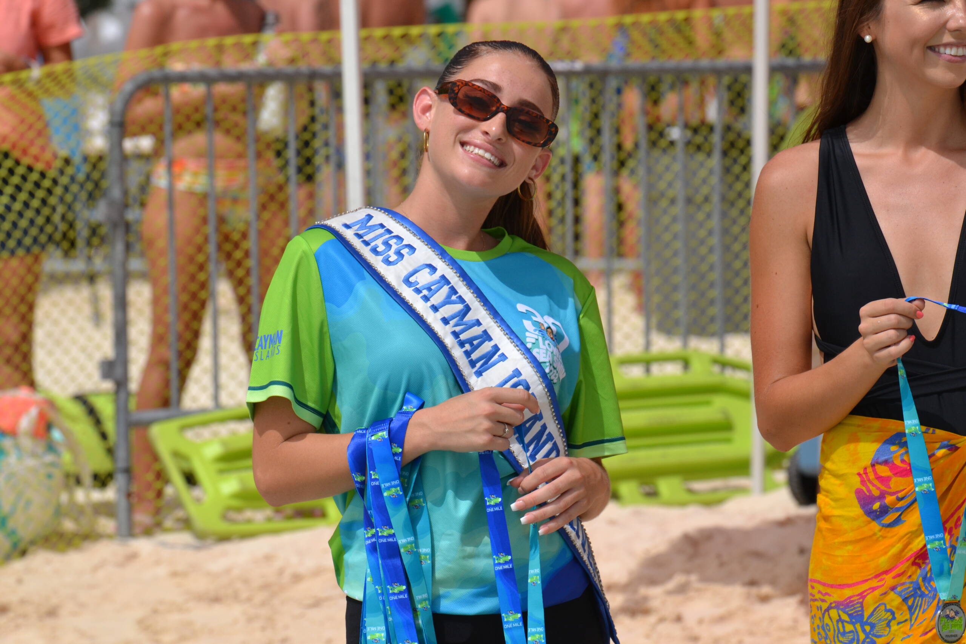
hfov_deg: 9.5
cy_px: 322
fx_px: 5836
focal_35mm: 218
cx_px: 483
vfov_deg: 6.3
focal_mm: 145
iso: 400
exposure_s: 1/2000
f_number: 7.1
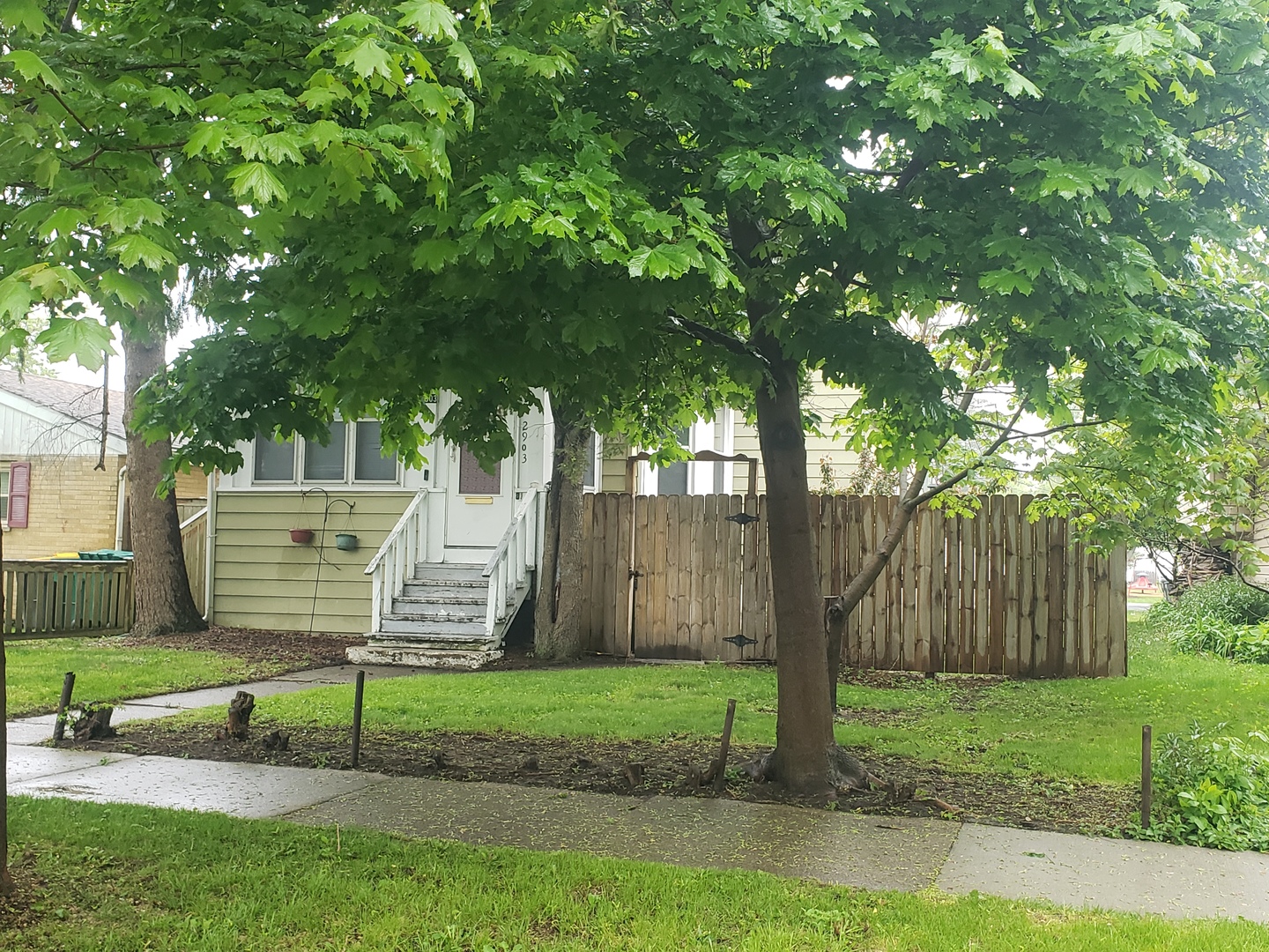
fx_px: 953
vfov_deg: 53.1
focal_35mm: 26
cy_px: 476
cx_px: 634
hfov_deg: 67.3
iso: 200
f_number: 2.4
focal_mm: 4.3
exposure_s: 1/50
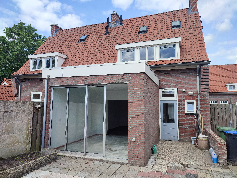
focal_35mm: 25
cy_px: 89
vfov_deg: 54.9
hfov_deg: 69.4
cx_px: 118
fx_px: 171
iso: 50
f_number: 1.9
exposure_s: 1/477
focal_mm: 6.04
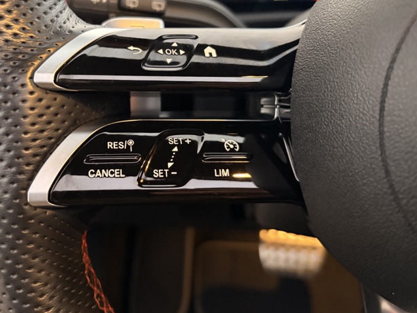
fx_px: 410
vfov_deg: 41.5
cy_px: 120
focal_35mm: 34
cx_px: 146
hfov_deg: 53.1
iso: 640
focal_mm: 5.96
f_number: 1.6
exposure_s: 1/31
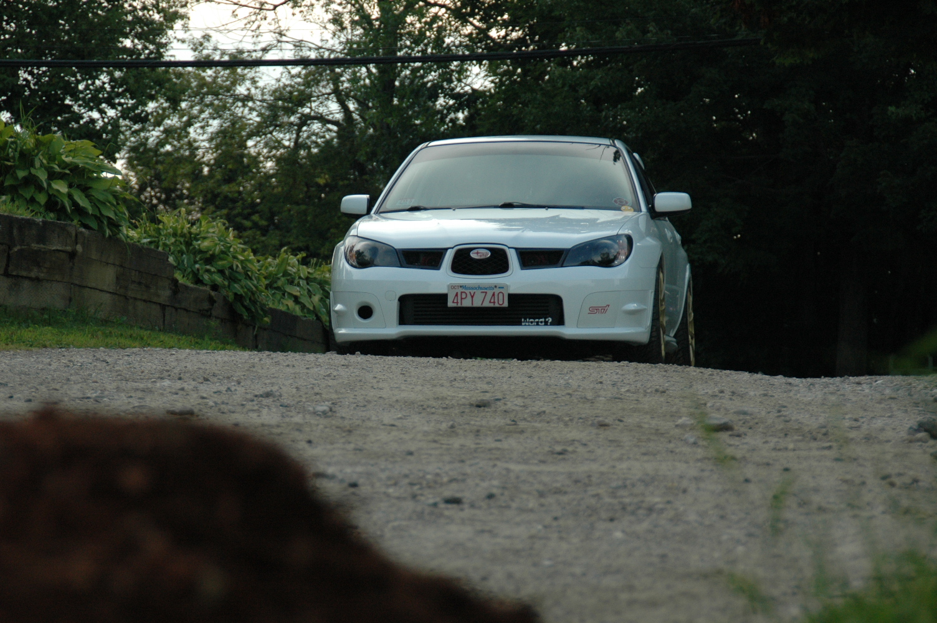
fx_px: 3979
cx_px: 468
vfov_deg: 9.0
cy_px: 312
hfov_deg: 13.4
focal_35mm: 153
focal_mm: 102
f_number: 6
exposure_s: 1/400
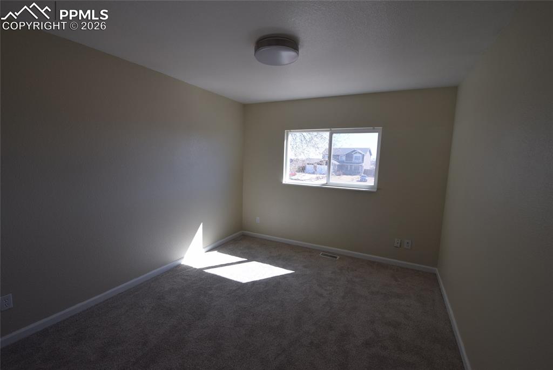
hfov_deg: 100.4
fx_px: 231
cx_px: 276
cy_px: 185
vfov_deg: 77.4
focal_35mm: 15
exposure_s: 1/200
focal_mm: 10
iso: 400
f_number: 7.1
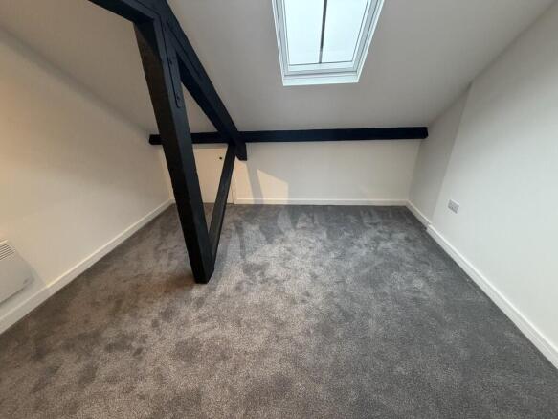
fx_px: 226
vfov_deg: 85.7
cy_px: 210
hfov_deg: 102.1
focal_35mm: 14
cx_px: 279
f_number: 2.2
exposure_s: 1/121
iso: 320
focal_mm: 2.22
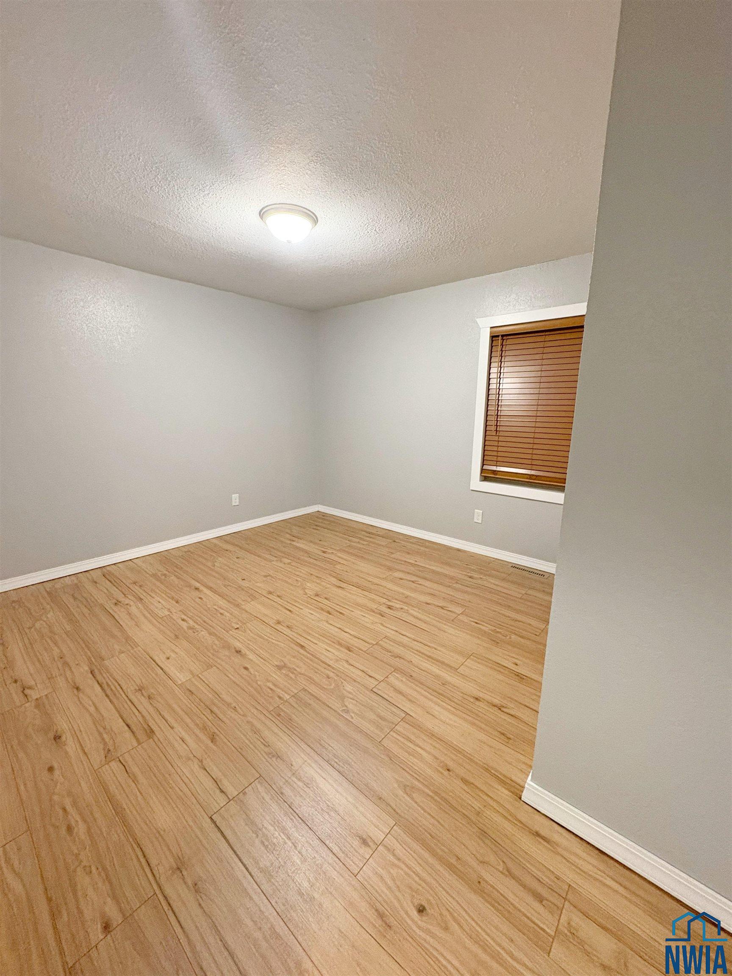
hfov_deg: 85.7
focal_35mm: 14
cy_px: 488
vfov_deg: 102.1
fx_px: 395
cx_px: 366
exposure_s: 1/60
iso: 500
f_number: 2.2
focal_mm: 2.22
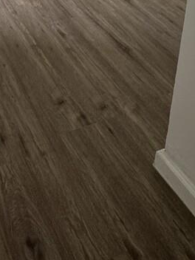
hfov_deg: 26.1
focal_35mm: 53
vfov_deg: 28.5
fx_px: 398
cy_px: -92
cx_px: -1
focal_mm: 2.22
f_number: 2.2
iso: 320
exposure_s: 1/60
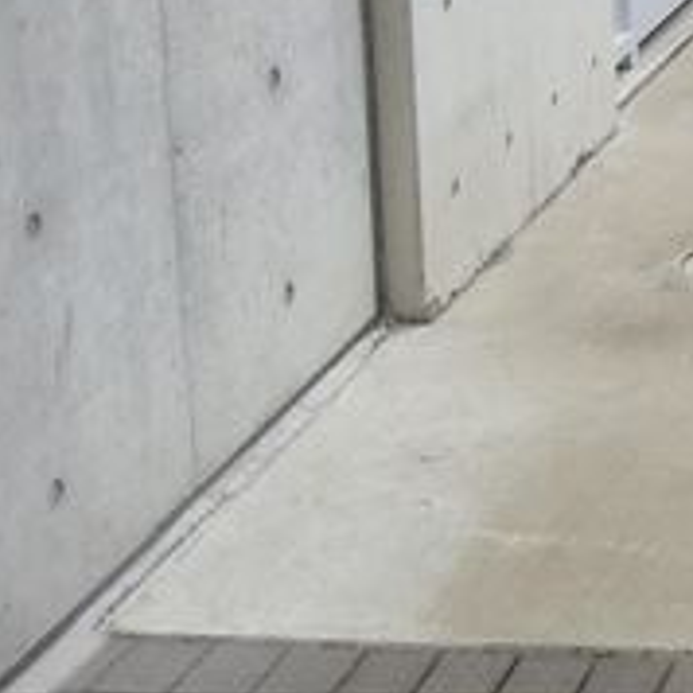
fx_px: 1948
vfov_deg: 18.6
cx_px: 1137
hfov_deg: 17.4
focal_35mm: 86
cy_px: -237
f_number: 2.4
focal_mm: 2.87
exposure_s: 1/1000
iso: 71
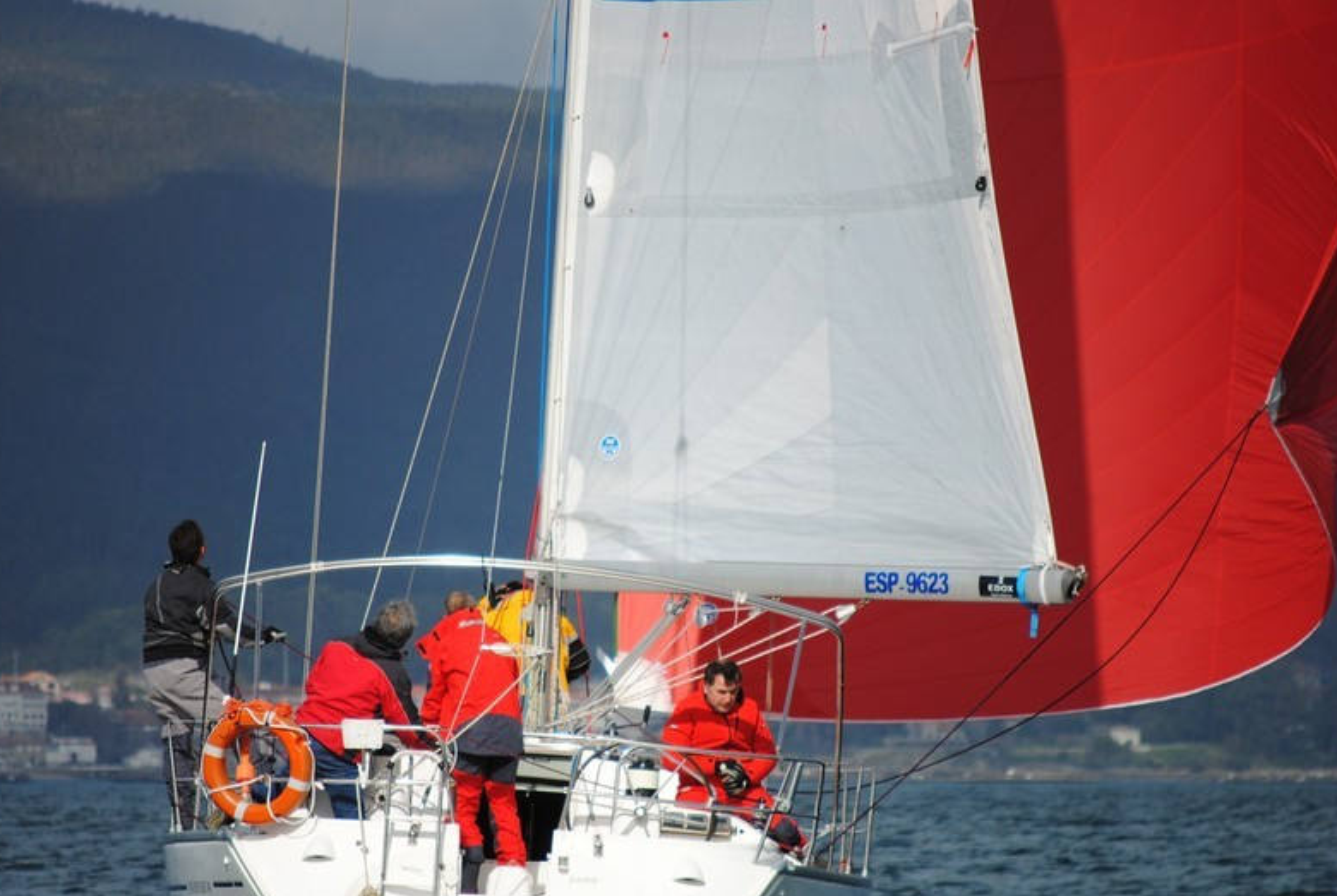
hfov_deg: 6.0
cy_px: 512
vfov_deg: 4.0
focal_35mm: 344
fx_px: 12798
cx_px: 603
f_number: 5.6
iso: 200
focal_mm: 200
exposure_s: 1/1600
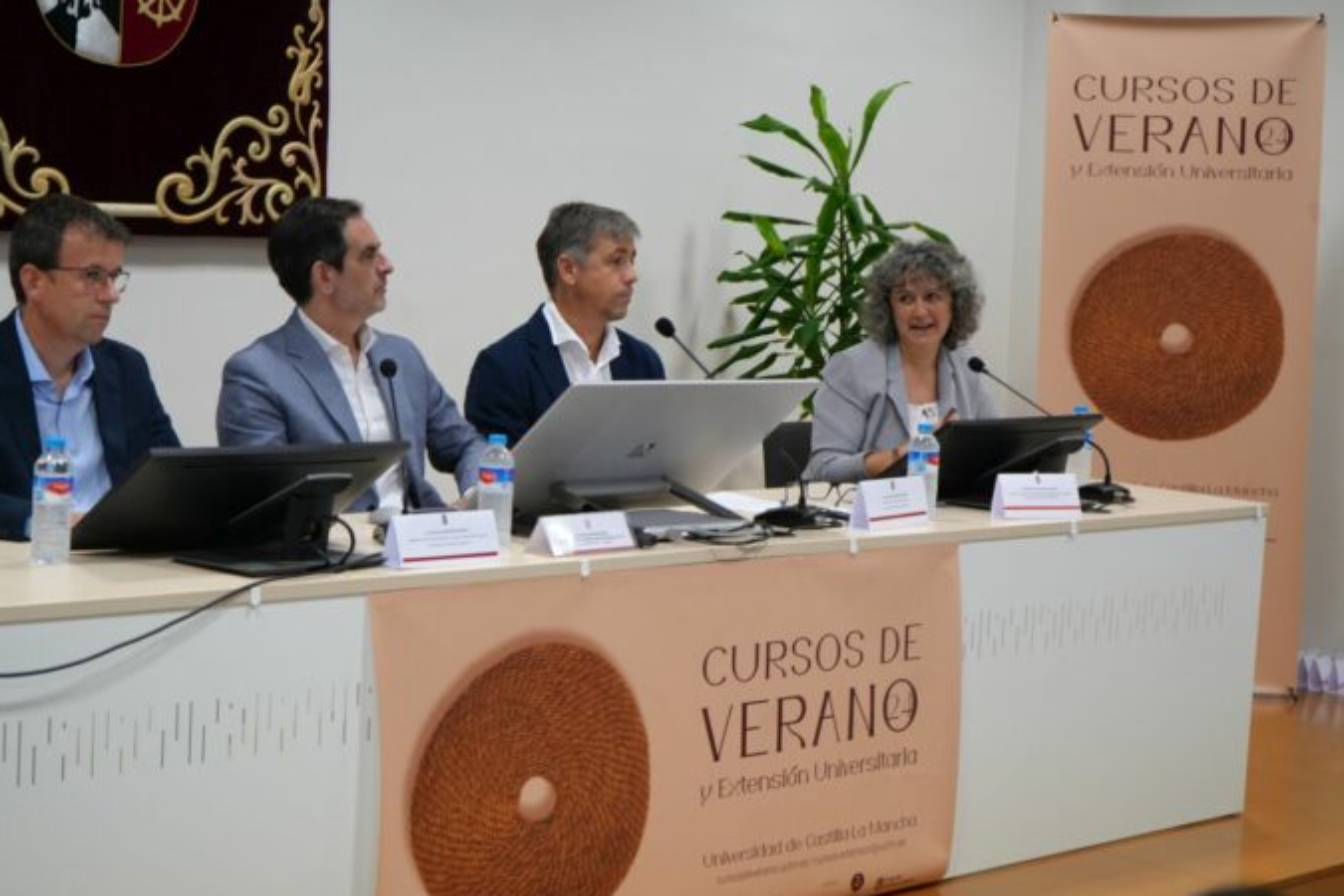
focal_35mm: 66
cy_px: 486
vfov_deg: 20.6
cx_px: 595
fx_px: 2464
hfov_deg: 30.5
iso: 2500
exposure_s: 1/160
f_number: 5
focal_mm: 58
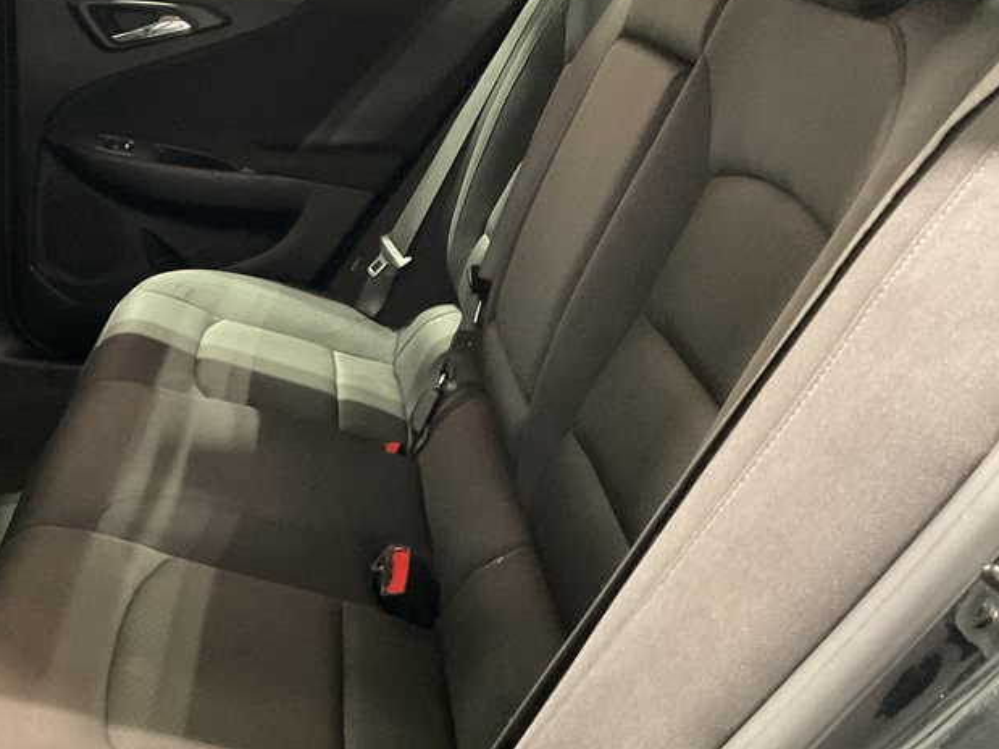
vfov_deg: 32.1
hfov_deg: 40.9
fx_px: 1298
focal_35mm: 45
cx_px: 250
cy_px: 312
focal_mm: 3
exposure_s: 1/25
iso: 500
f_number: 1.8
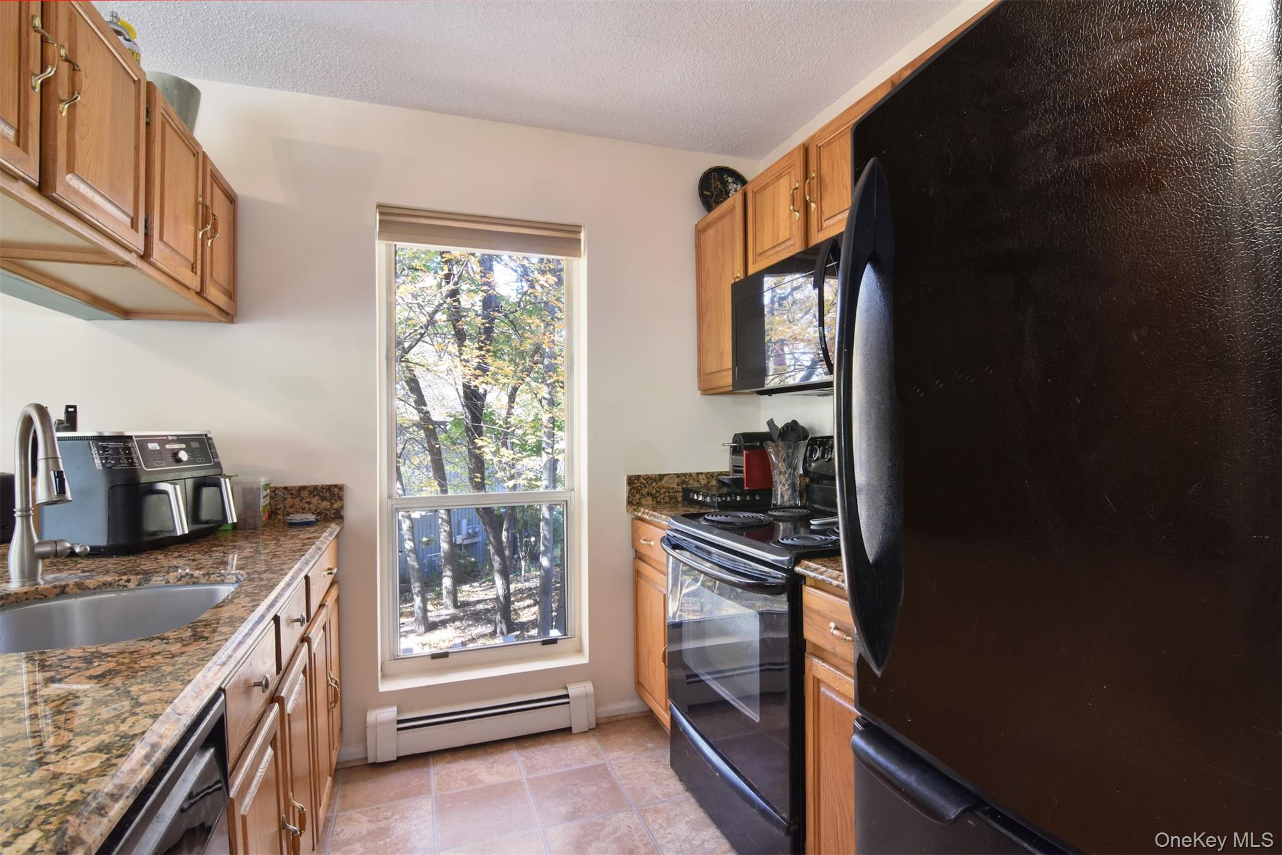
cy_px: 428
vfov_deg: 72.0
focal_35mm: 16
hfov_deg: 95.0
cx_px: 641
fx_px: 587
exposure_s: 1/10
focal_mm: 11
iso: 640
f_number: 11
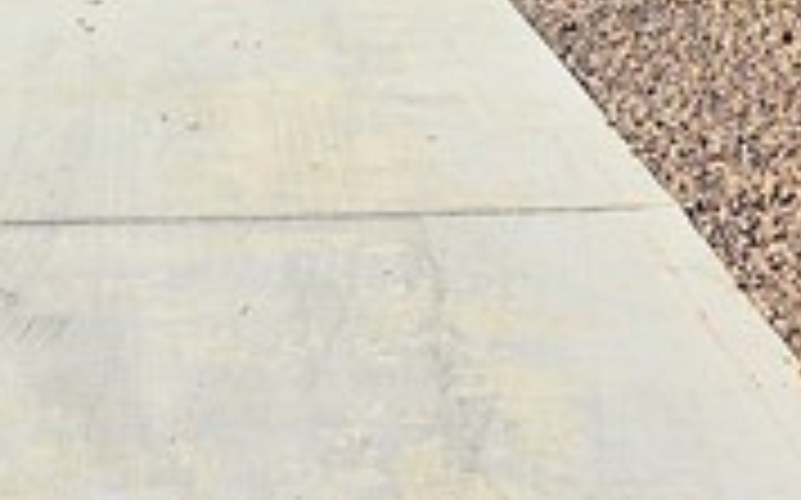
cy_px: -874
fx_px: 3054
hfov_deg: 14.8
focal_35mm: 140
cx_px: 54
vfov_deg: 8.2
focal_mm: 6.3
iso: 80
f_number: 1.7
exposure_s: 1/10000
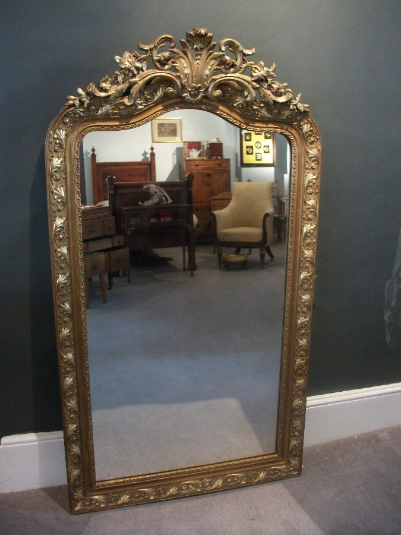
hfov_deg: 45.4
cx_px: 200
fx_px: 479
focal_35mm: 31
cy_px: 268
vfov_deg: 58.4
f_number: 2.9
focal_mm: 5.7
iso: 320
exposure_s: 1/8
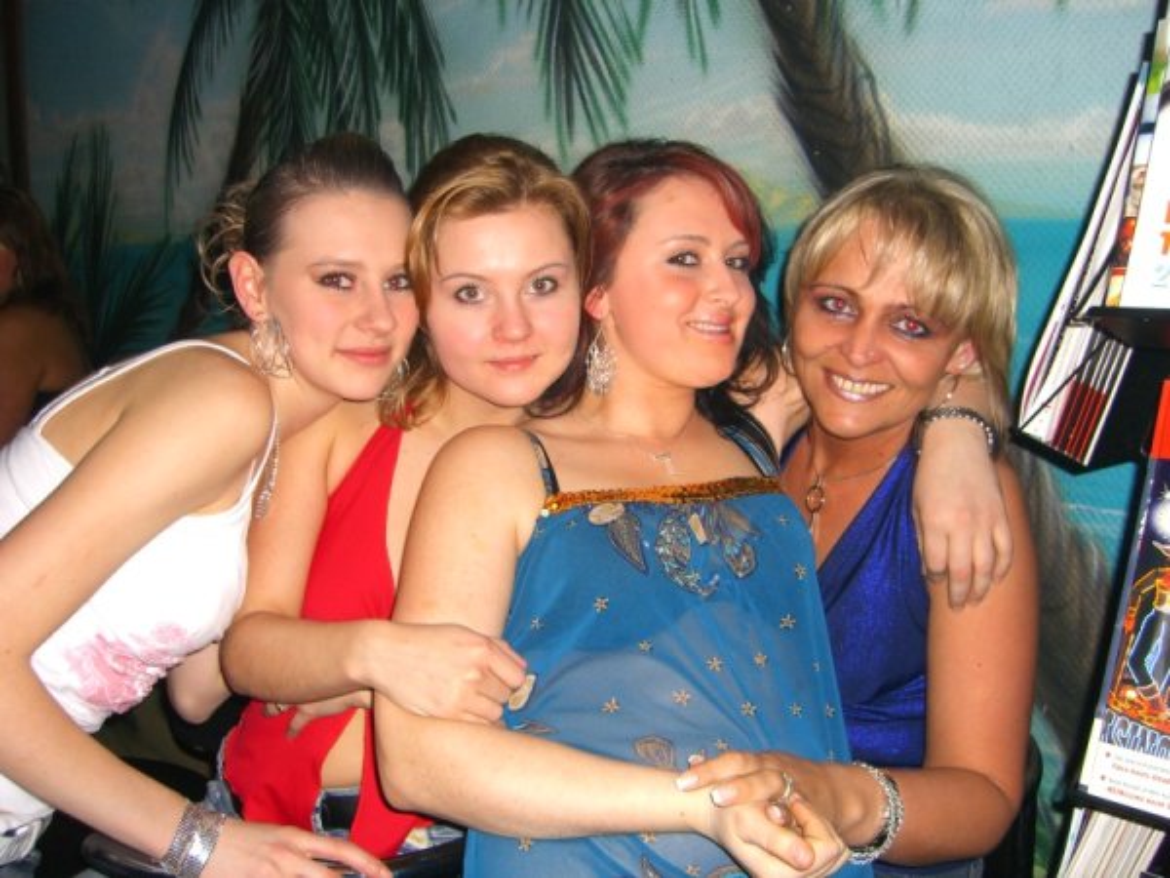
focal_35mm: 38
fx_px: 1284
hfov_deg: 49.0
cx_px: 585
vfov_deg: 37.7
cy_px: 439
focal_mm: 7.9
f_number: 2.8
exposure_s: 1/60
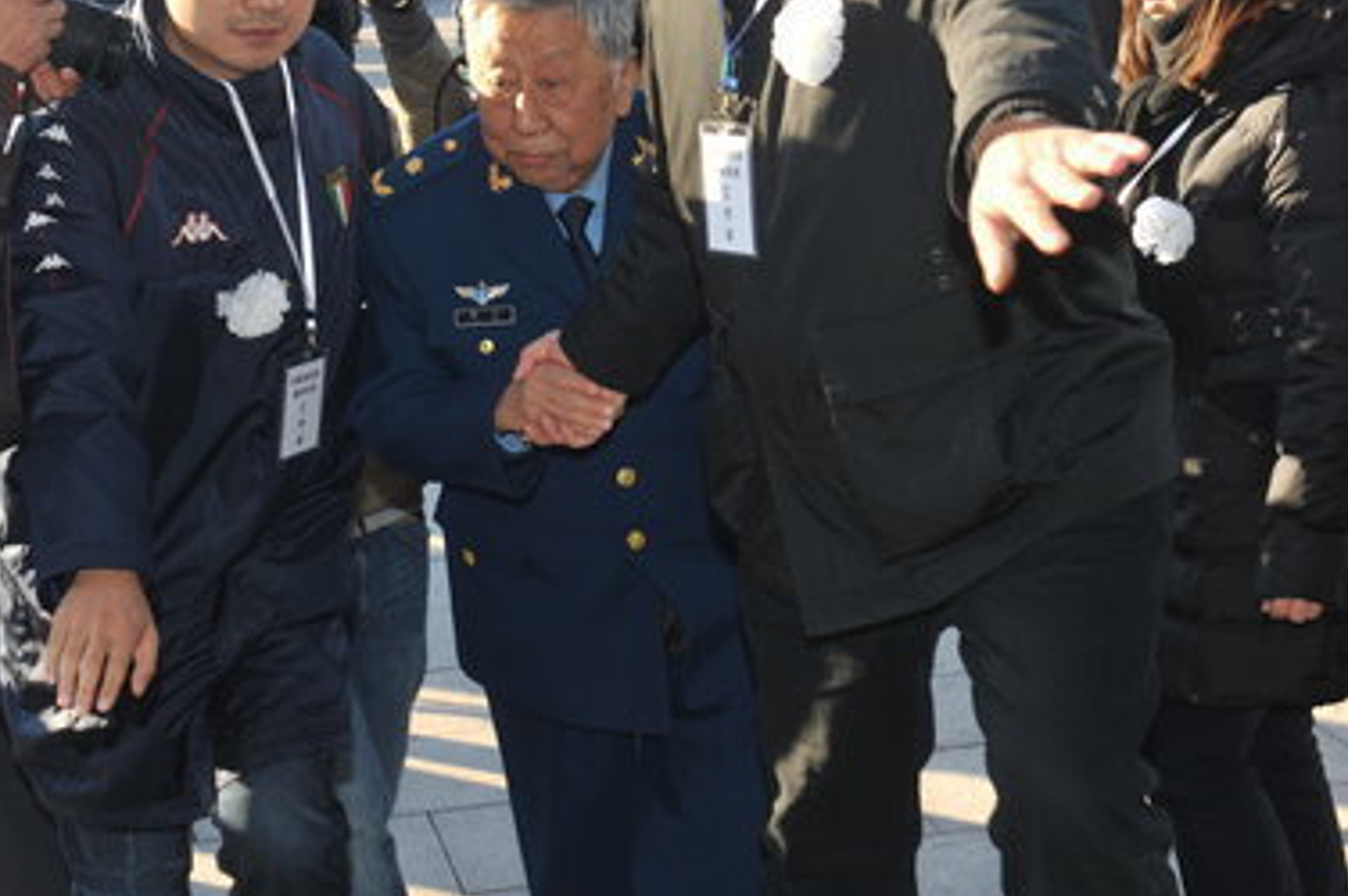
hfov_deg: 24.5
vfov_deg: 16.4
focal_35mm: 83
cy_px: 306
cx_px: 609
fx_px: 3105
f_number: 6.3
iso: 250
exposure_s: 1/200
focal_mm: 52
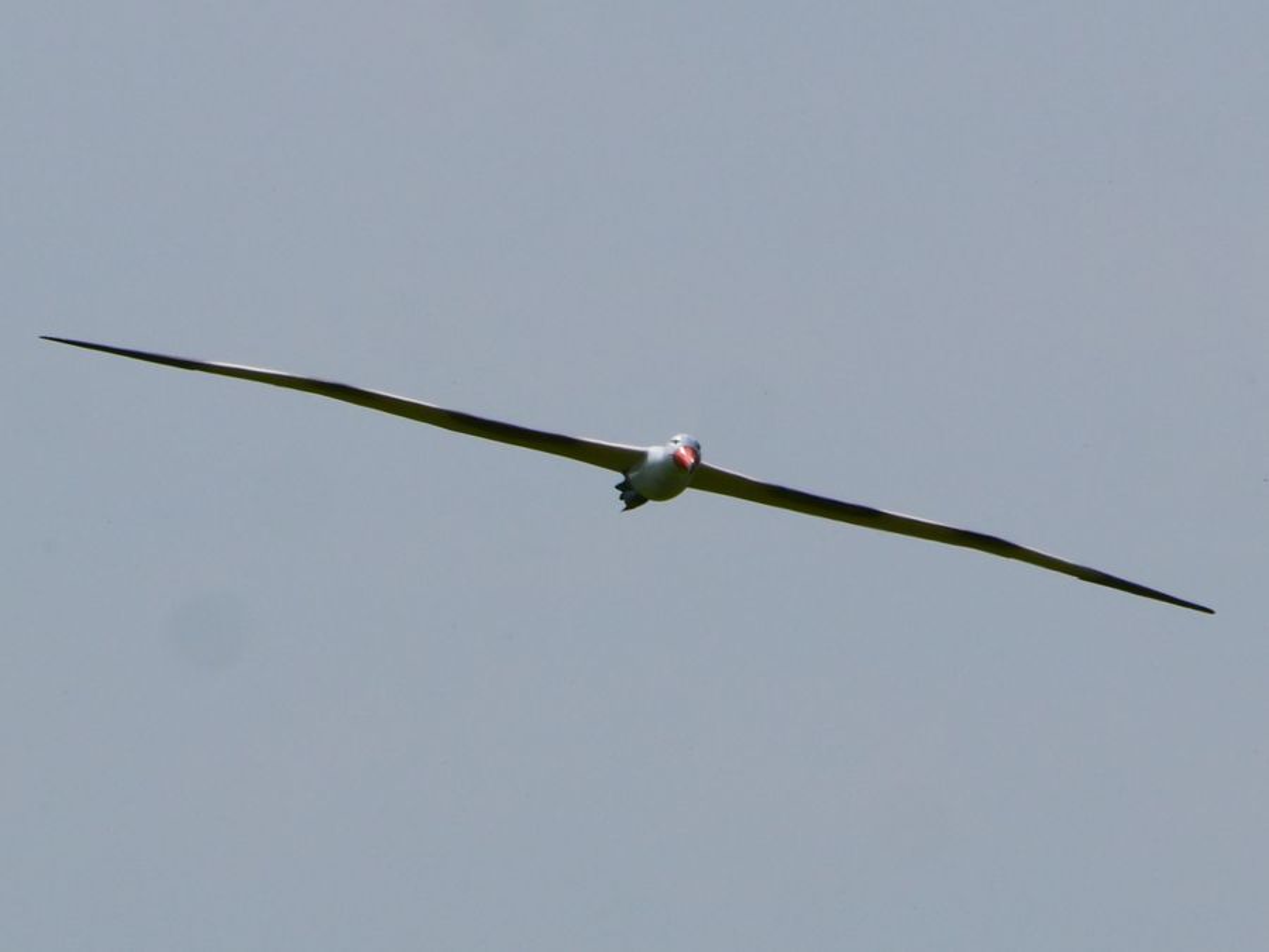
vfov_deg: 1.9
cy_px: 476
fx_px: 29327
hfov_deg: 2.5
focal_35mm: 800
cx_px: 634
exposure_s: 1/800
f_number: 11
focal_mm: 400
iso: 200
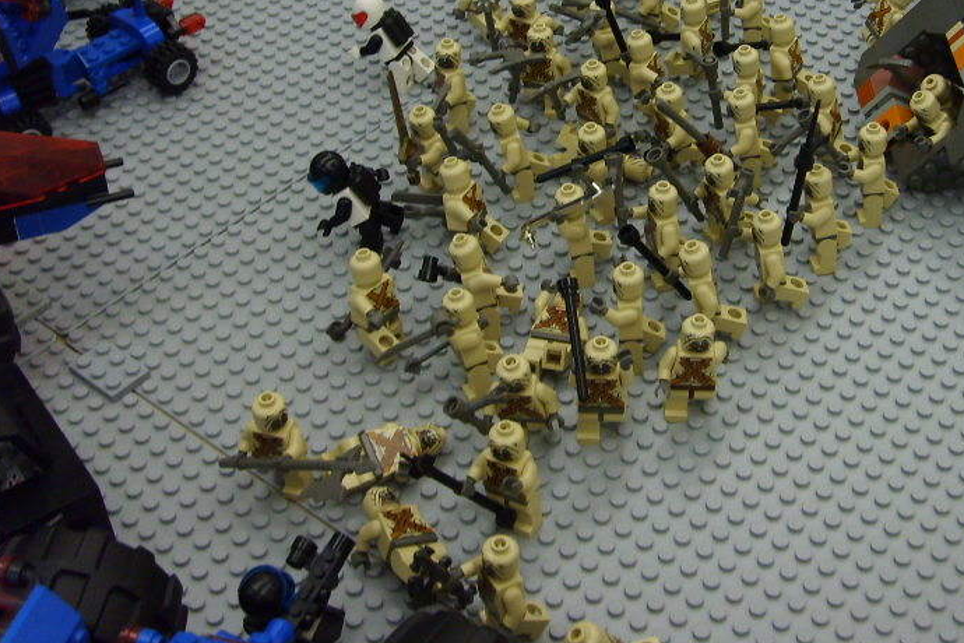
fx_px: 1446
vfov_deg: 24.7
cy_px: 152
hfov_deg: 36.5
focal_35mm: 54
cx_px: 643
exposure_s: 1/30
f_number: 2.8
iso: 100
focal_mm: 5.8
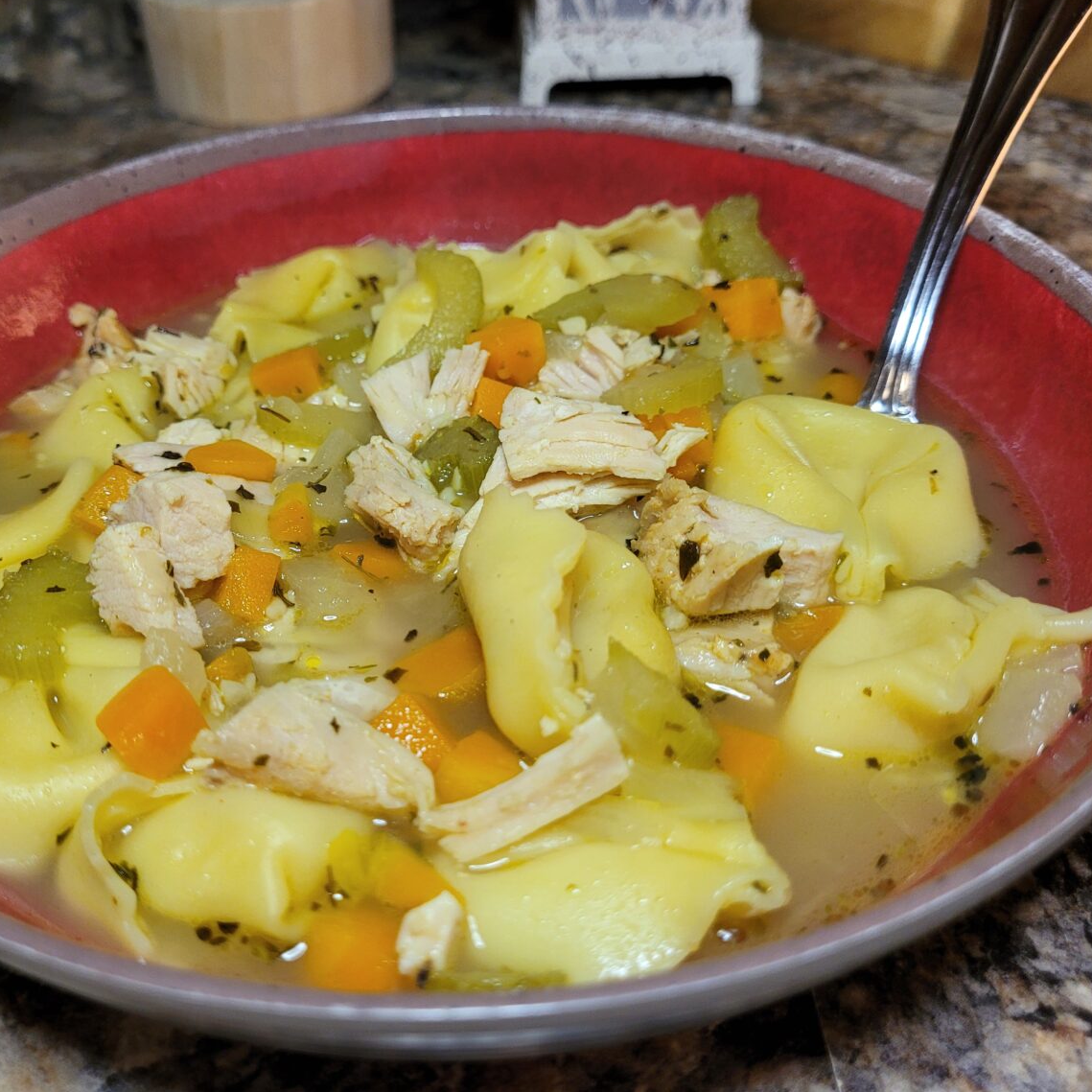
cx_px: 426
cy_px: 542
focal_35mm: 31
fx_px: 1106
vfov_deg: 52.5
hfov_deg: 52.1
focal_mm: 5.4
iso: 250
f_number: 1.8
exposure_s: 1/120
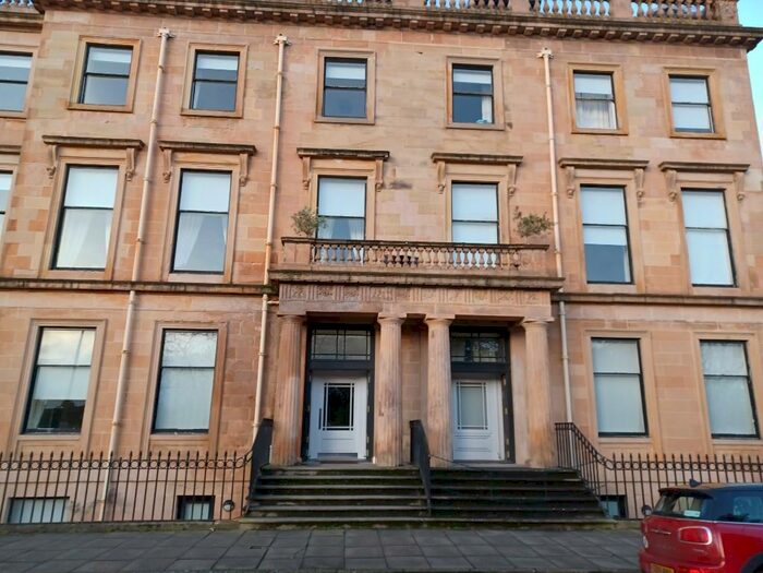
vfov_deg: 54.9
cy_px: 286
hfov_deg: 69.4
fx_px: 551
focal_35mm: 25
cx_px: 382
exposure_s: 1/50
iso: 40
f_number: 1.8
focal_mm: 4.6
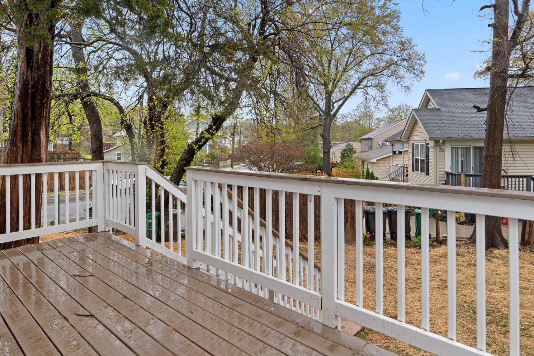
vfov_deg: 56.7
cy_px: 139
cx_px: 250
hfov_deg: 78.5
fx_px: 326
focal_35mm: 22
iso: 100
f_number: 8
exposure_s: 1/6
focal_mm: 16
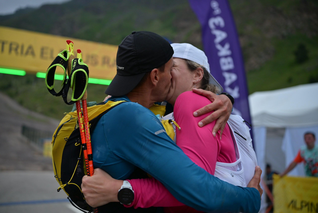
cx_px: 159
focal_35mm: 35
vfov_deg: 37.9
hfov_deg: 54.4
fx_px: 309
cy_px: 106
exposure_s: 1/1250
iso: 800
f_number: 2
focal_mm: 35
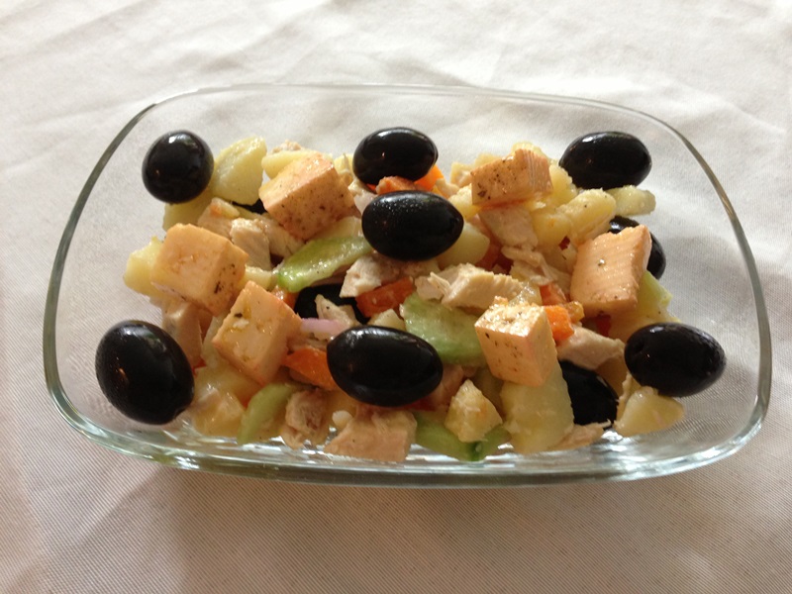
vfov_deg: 42.9
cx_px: 396
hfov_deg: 55.4
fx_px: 755
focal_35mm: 33
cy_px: 297
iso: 125
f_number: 2.4
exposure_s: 1/20
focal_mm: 4.13
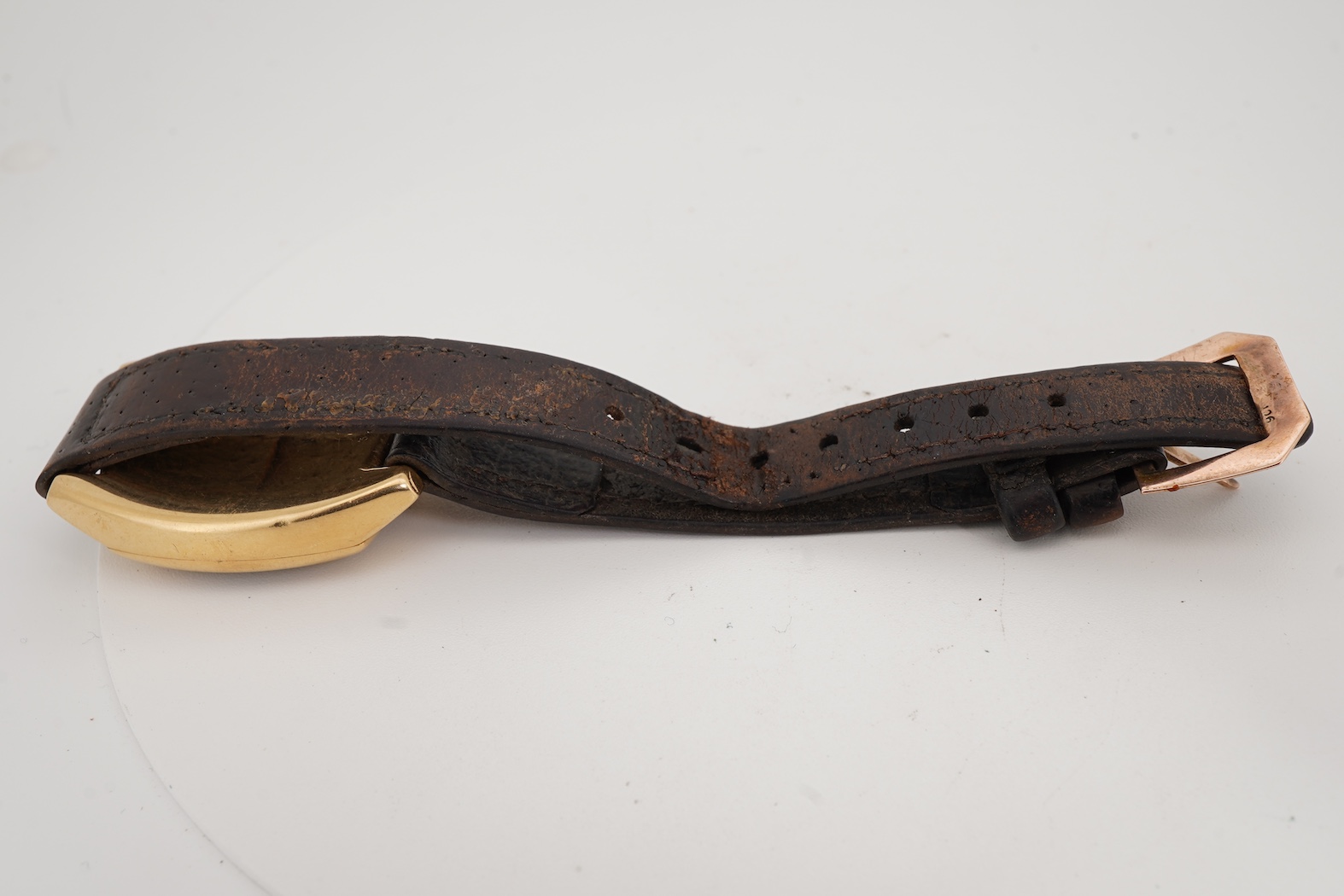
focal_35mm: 45
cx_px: 672
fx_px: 1680
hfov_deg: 43.6
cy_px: 448
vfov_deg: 29.9
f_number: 22
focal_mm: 30
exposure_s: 1/160
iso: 160
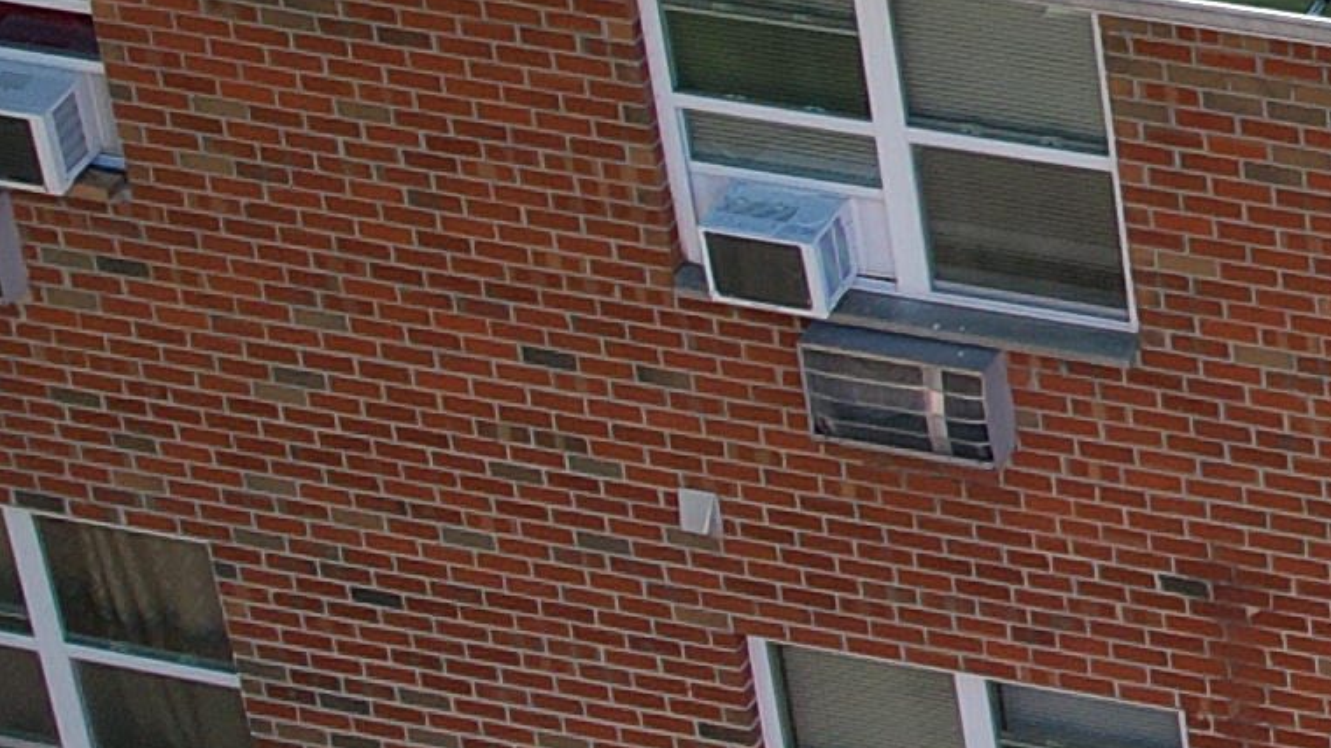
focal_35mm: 166
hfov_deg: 11.9
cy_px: -284
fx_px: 5857
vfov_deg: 7.2
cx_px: 2408
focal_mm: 8.38
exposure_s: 1/640
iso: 100
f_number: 2.8
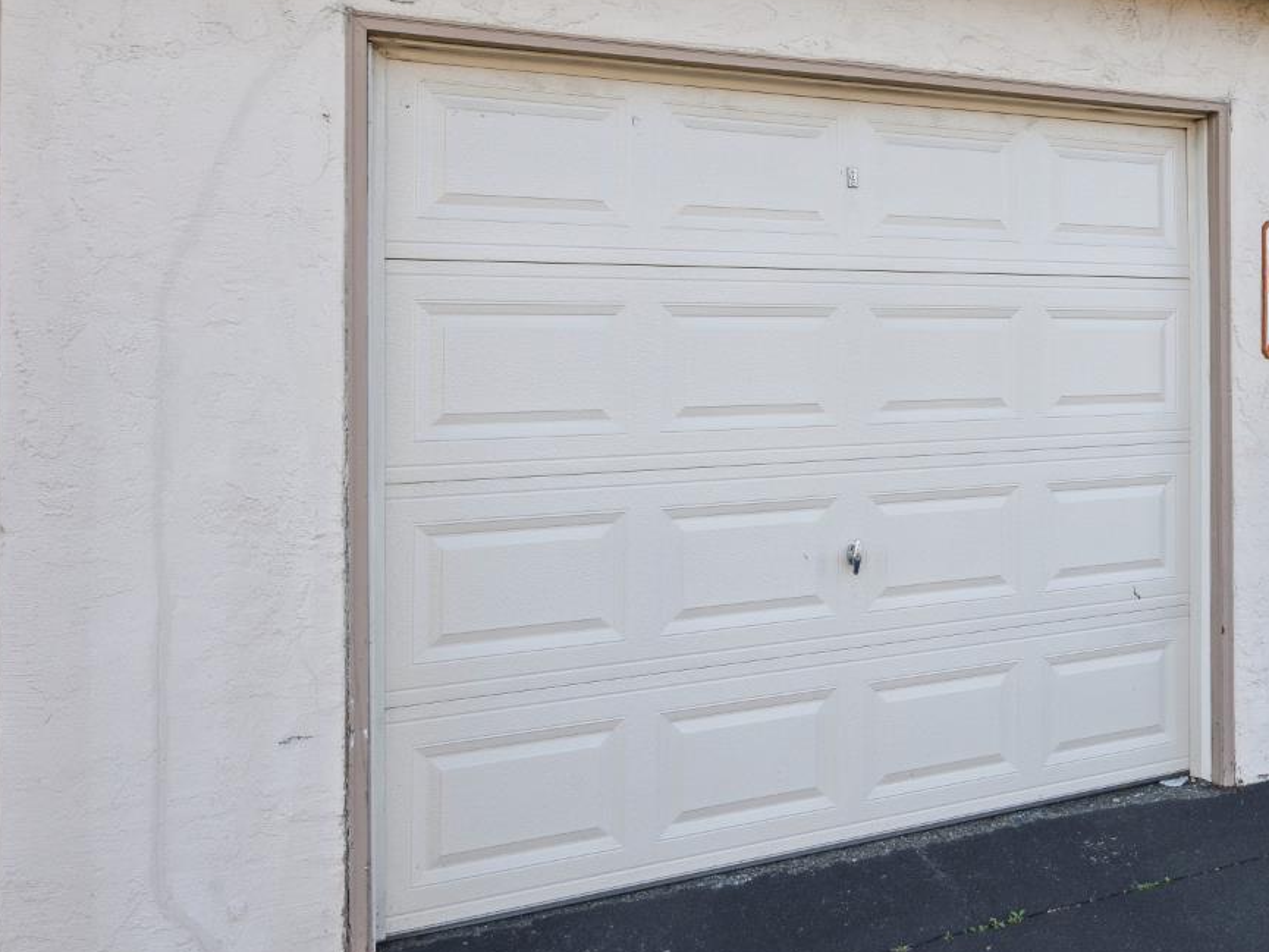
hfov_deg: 57.4
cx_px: 927
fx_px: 1100
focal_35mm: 30
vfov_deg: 46.3
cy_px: 345
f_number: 9
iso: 250
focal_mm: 18
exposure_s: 1/200
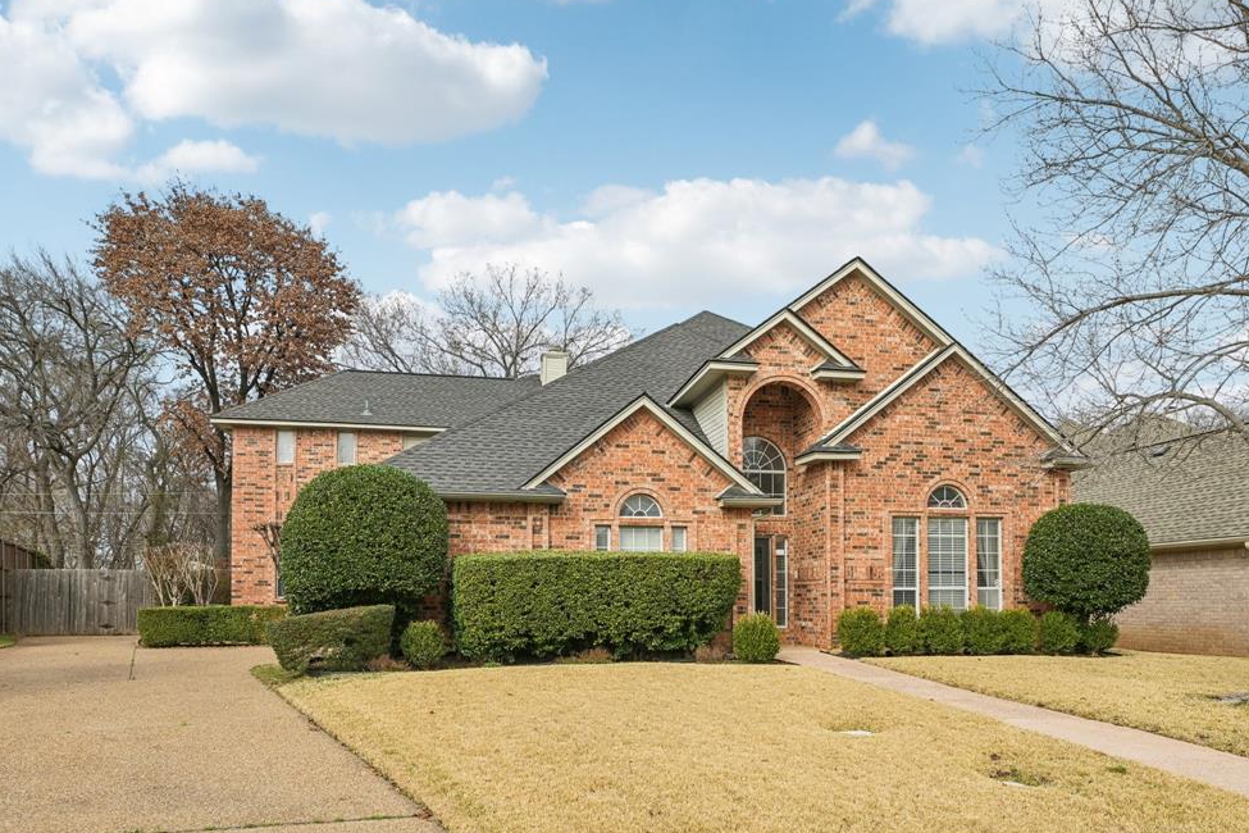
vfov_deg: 59.5
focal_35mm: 21
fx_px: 729
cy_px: 422
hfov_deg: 81.2
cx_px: 608
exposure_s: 1/1250
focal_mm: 20
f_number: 8
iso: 400
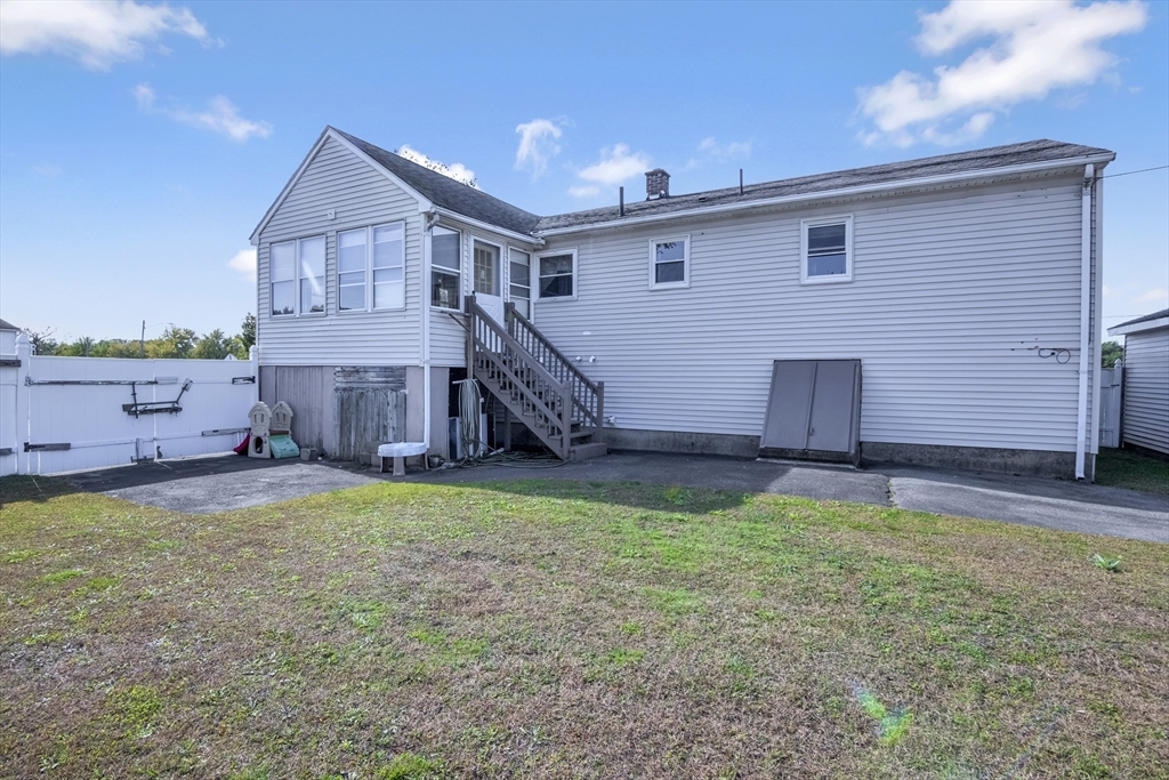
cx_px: 584
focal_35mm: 16
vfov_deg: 72.1
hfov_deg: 95.0
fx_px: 536
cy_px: 390
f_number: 10
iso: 160
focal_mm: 11
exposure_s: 1/80
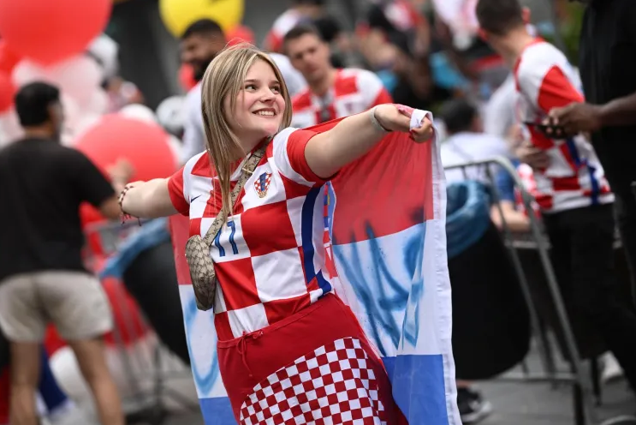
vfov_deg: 7.7
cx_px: 319
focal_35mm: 179
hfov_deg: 11.5
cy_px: 210
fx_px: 3163
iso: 1000
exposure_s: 1/3200
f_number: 4
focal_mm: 175
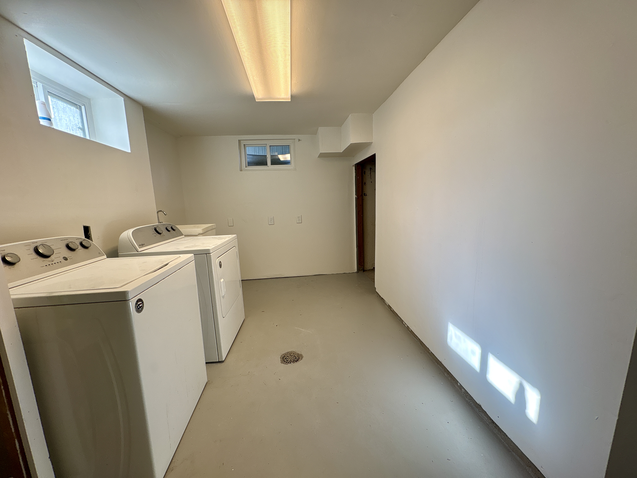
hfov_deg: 102.1
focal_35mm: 14
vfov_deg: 85.7
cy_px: 239
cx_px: 318
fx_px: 258
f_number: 2.2
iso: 80
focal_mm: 2.22
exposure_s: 1/120
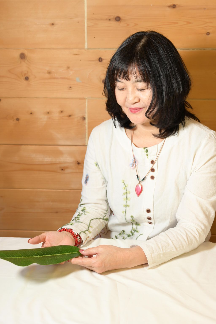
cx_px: 108
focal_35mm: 50
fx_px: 450
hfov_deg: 27.0
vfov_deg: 39.6
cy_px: 162
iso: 1000
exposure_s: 1/80
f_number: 5.6
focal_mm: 50
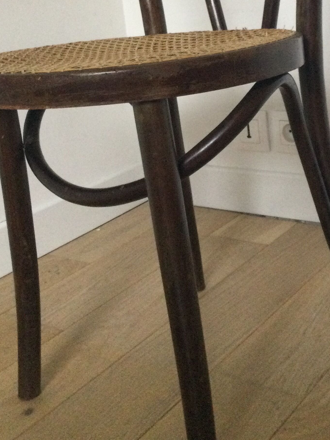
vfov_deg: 33.4
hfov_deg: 26.0
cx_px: 204
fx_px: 712
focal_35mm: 56
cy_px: 92
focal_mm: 3.3
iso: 200
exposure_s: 1/33
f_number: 2.4
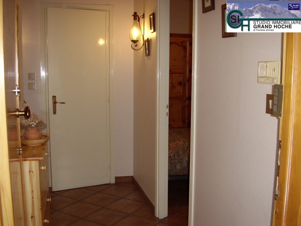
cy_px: 113
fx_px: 261
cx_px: 150
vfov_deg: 46.8
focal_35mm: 30
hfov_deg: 60.0
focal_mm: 5.8
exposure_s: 1/30
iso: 141
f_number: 2.9
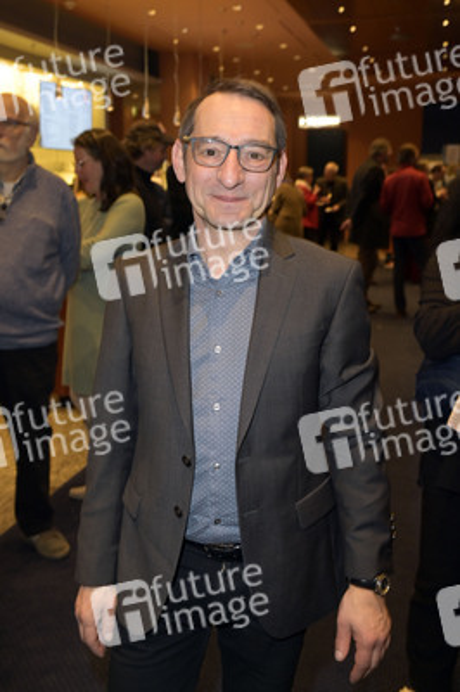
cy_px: 346
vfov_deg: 50.7
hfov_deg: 35.0
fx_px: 730
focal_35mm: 38
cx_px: 230
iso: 2000
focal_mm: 38
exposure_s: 1/60
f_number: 5
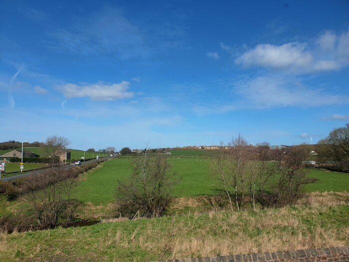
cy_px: 131
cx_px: 174
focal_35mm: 26
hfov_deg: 67.3
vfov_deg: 53.1
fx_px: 262
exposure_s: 1/1603
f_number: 2.4
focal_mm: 4.3
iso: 50
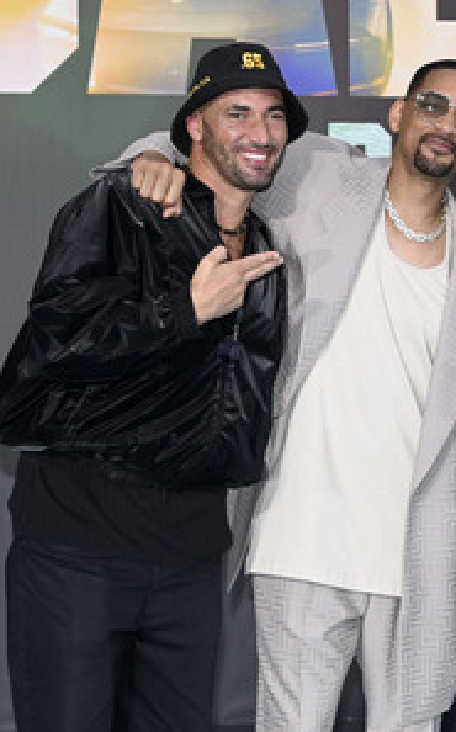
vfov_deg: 16.5
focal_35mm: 127
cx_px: 524
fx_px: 2531
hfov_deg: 10.2
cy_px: 367
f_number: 6.3
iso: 400
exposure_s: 1/200
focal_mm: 82
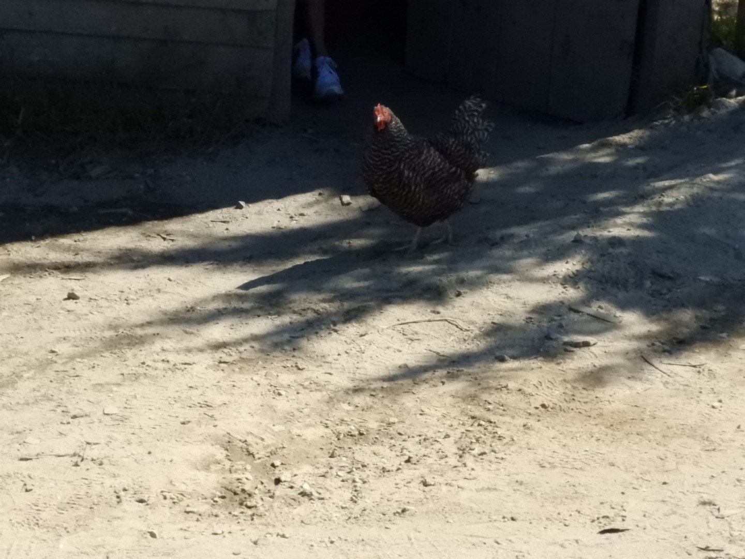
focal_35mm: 95
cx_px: 372
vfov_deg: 15.6
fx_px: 2045
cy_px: 280
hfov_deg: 20.7
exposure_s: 1/3200
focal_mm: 17
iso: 1600
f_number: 7.6
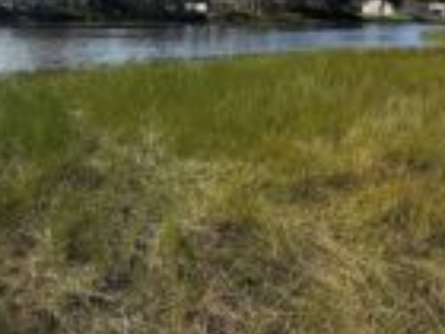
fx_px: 514
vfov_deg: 33.1
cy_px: 3
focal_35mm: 40
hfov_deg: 46.3
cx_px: 159
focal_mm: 2.22
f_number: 2.2
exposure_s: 1/2717
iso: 50
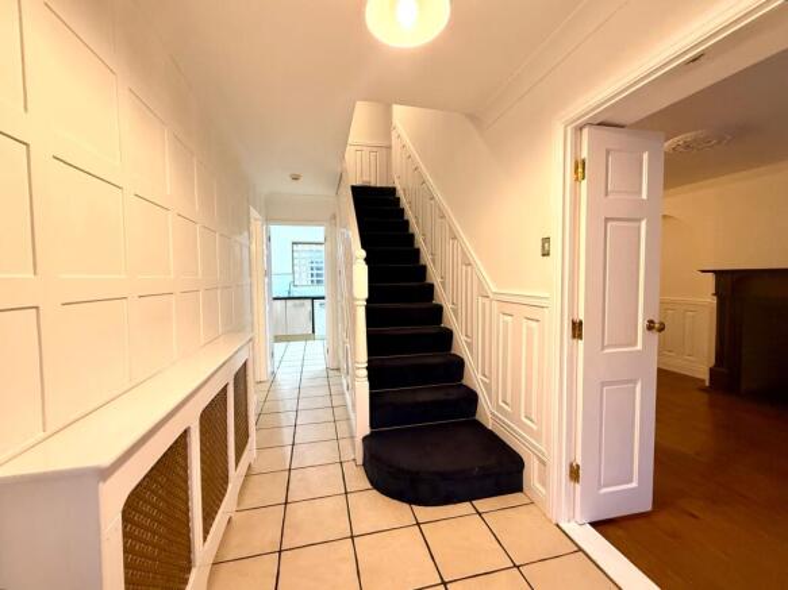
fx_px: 319
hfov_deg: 102.1
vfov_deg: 85.7
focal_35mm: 14
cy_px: 295
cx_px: 394
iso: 250
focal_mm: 2.22
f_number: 2.2
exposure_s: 1/50
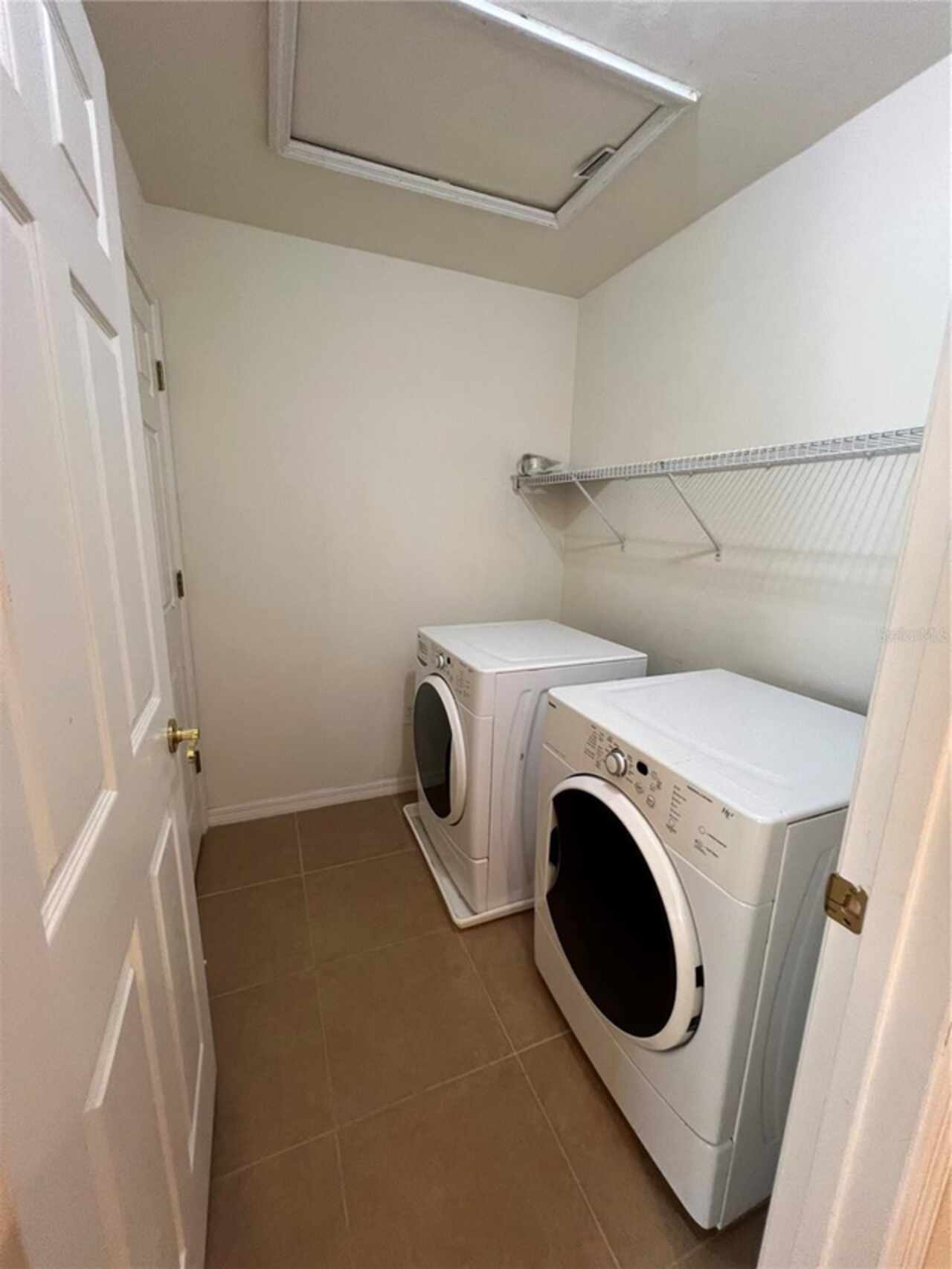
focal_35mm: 13
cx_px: 476
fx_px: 477
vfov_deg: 106.2
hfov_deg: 89.9
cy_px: 634
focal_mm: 1.57
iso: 320
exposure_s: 1/60
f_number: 1.8
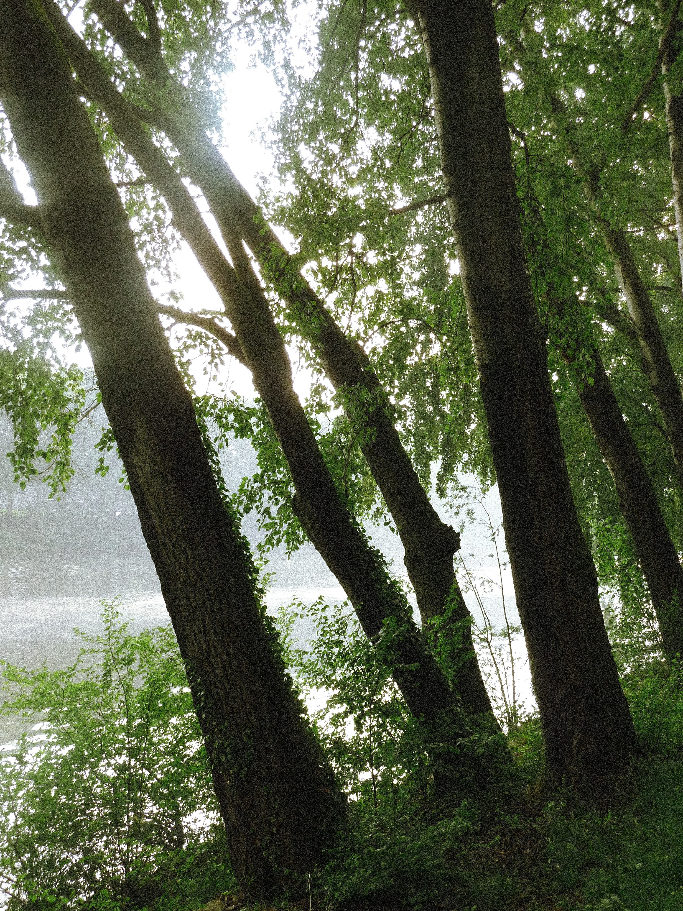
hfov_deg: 36.0
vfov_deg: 46.8
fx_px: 1052
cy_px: 456
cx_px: 342
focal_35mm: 40
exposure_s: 1/161
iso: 200
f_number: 3.6
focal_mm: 6.5
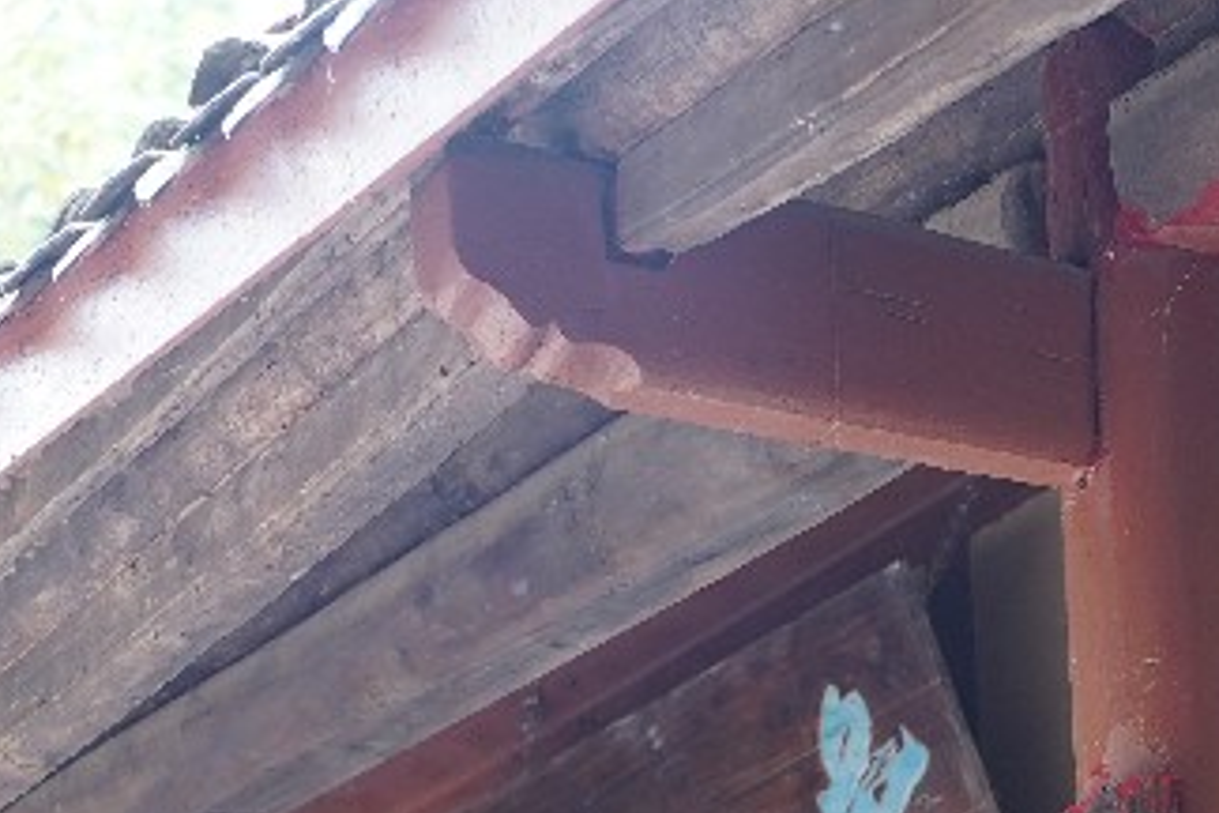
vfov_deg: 7.8
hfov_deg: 11.8
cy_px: 1095
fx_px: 5891
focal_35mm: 174
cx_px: 515
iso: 500
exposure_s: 1/320
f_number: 2.2
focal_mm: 55
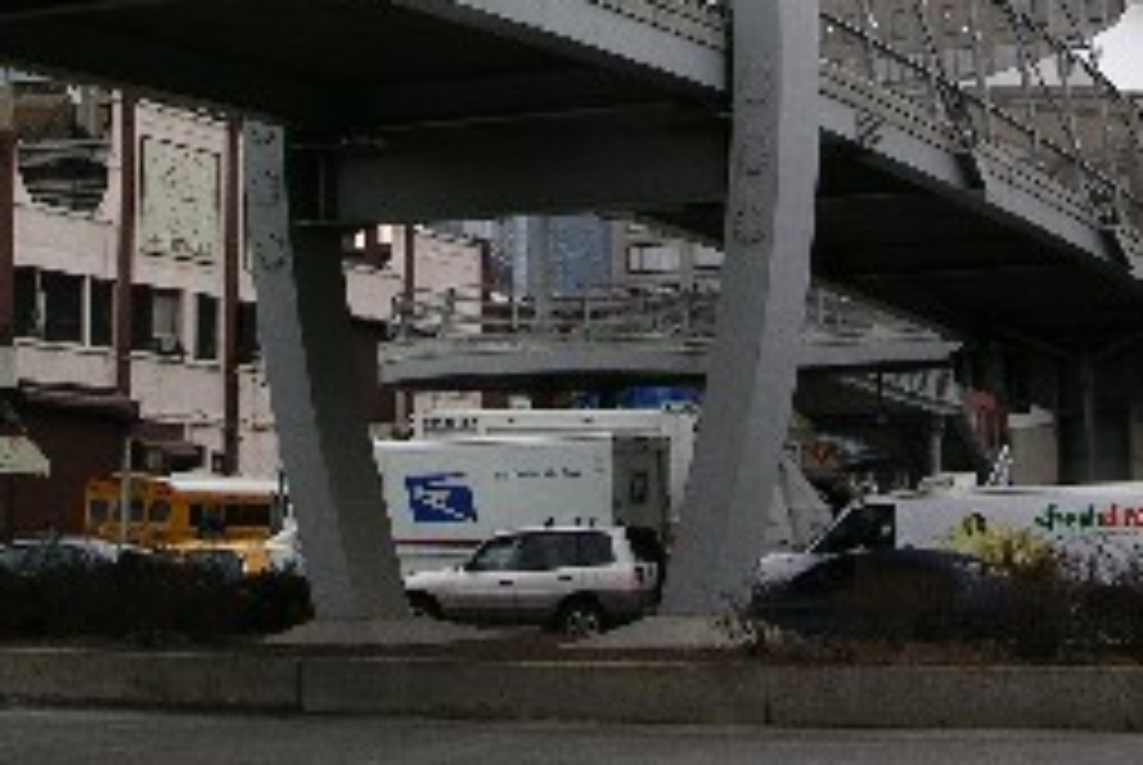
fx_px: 2670
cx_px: 403
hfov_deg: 24.1
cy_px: -40
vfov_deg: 15.9
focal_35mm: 84
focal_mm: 8.9
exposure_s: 1/93.4
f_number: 8
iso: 50
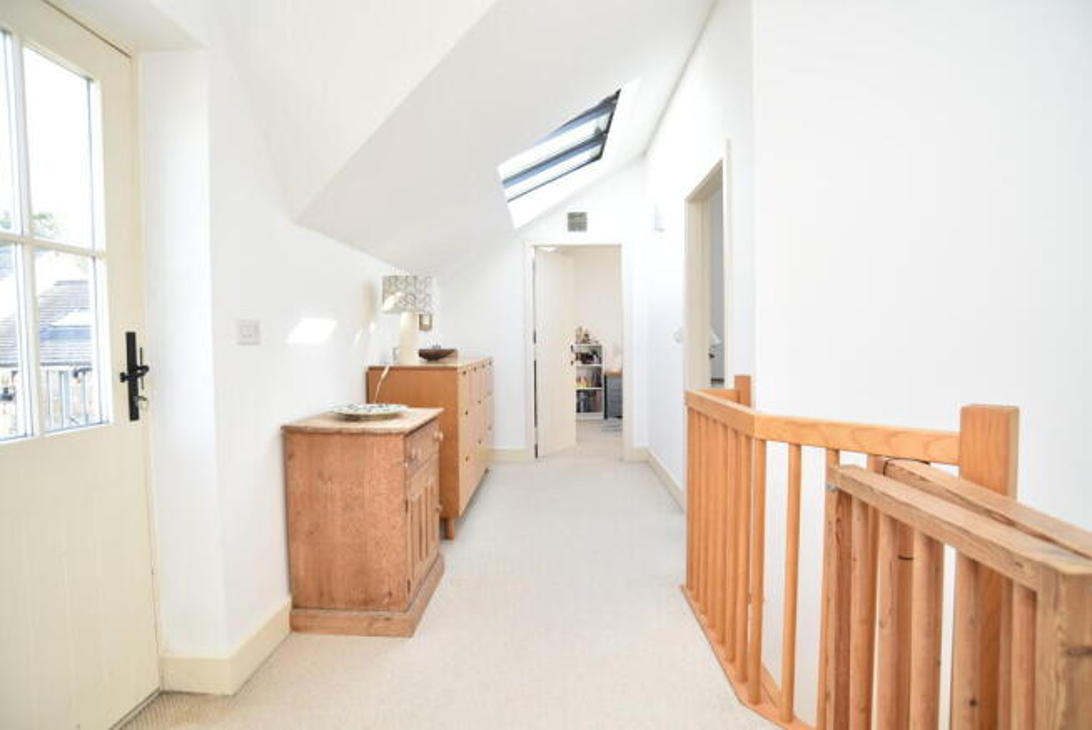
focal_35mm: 18
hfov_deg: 90.0
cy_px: 365
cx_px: 546
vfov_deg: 67.5
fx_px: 546
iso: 320
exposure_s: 1/50
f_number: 7.1
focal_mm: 18
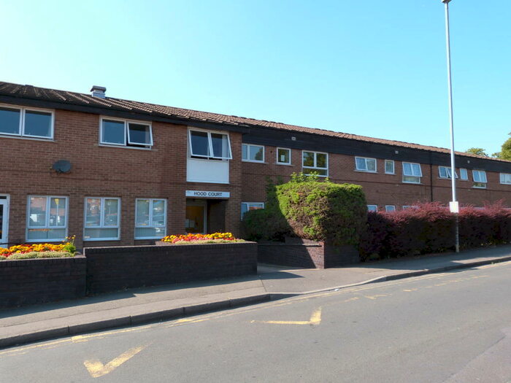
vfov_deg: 54.9
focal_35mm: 25
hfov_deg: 69.4
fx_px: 369
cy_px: 192
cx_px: 256
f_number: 4.5
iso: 100
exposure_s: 1/200
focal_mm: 4.5
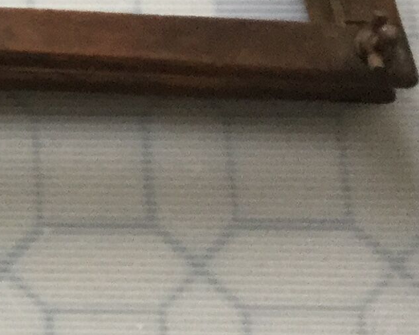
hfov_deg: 11.7
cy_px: 30
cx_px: -270
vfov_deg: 9.8
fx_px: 1934
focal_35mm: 156
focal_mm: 3.3
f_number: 2.4
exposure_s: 1/33
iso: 100
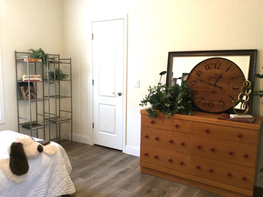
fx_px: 236
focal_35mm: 31
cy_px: 98
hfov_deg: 58.4
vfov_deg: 45.4
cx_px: 132
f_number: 2.4
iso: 100
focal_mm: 3.3
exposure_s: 1/30
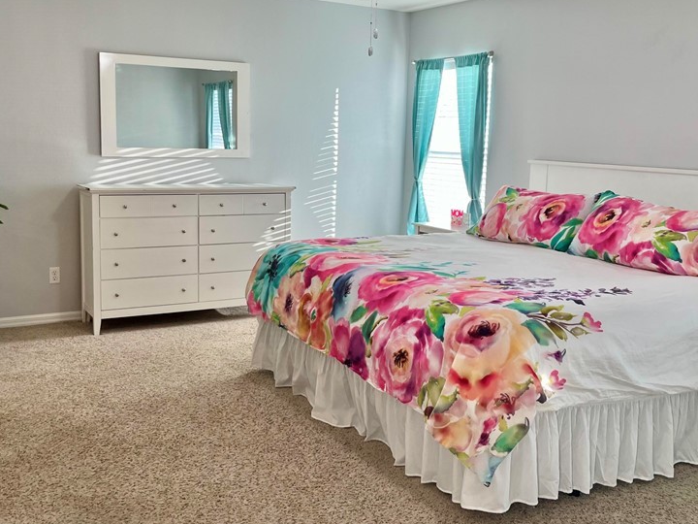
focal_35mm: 37
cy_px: 227
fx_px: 746
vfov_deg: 38.6
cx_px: 357
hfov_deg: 50.1
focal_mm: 5.1
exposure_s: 1/120
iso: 50
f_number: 1.6
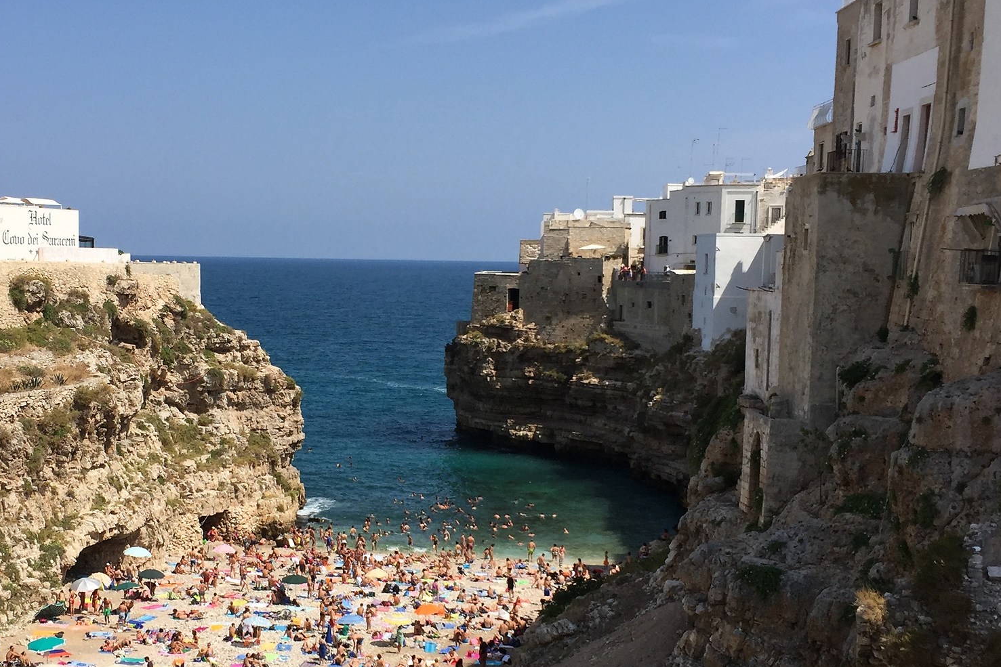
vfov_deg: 27.5
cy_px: 396
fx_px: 1363
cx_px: 363
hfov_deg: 40.0
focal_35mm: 49
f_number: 2.2
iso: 32
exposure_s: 1/2639
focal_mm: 4.15
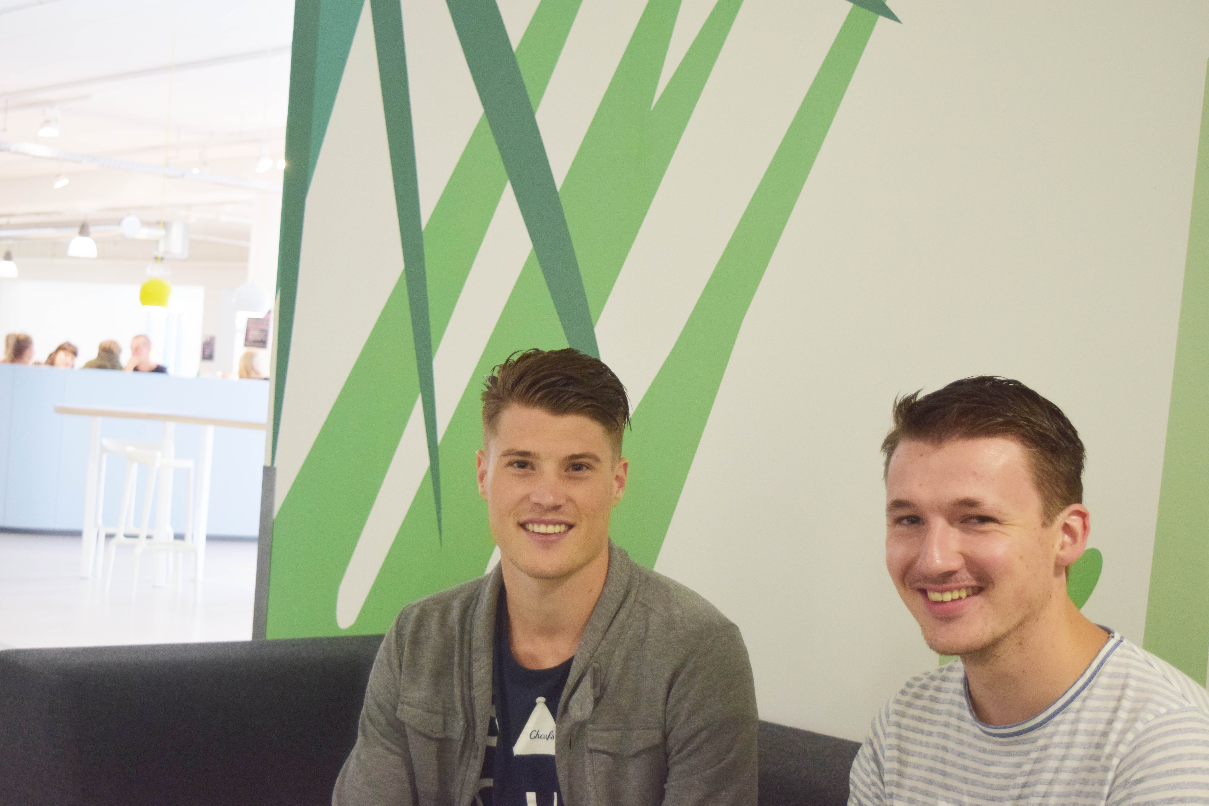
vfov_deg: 25.1
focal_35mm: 54
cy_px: 403
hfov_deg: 36.9
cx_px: 604
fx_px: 1813
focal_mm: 36
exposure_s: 1/30
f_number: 4.8
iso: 800
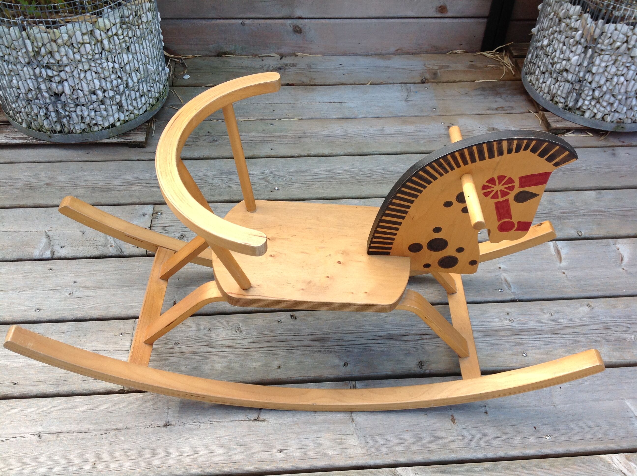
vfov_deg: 40.6
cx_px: 318
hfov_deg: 52.7
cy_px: 238
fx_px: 643
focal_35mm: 35
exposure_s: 1/227
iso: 50
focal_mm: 4.28
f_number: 2.4
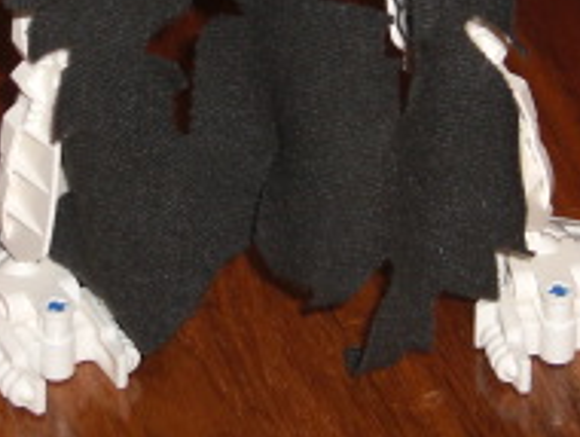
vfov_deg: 7.7
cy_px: 0
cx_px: 293
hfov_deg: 10.3
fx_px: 3221
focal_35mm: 192
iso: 100
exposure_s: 1/60
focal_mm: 11.8
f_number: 3.6
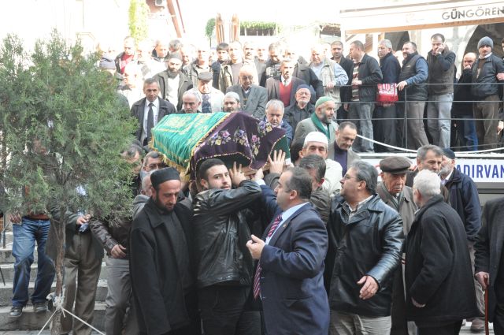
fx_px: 671
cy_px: 168
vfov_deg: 28.0
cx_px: 252
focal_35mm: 48
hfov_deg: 41.2
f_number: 8
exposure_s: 1/250
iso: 1600
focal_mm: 32
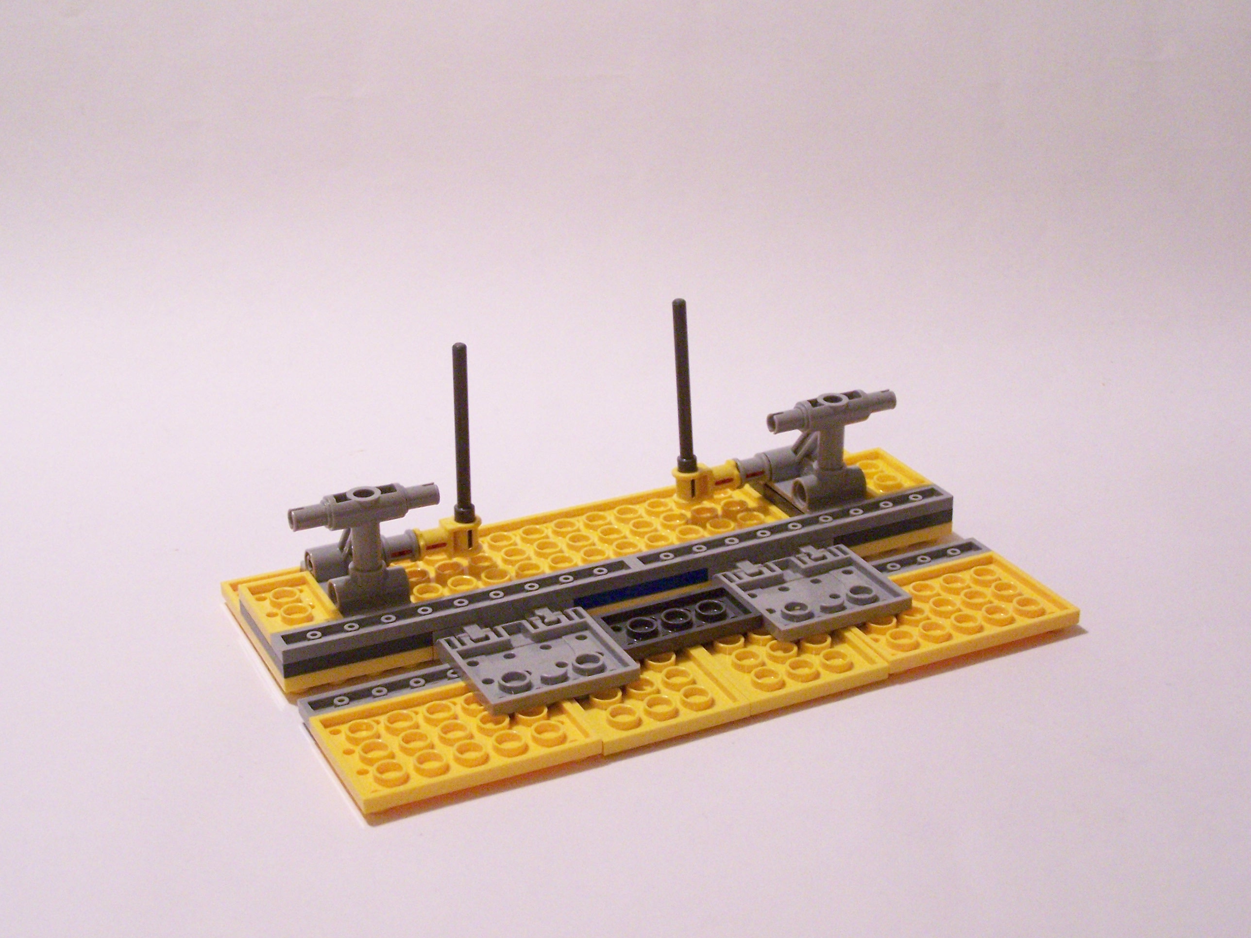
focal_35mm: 59
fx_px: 2132
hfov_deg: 32.7
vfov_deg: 24.8
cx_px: 626
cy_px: 469
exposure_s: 1/20
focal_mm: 9.8
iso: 400
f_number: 3.1
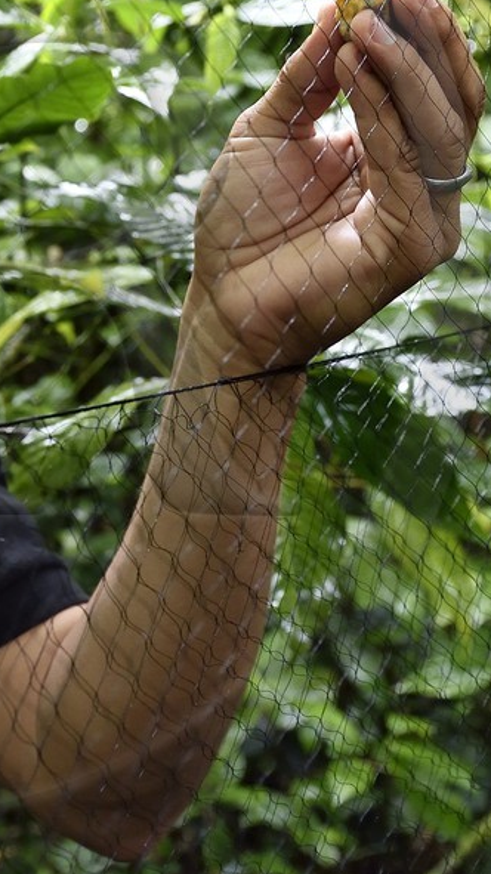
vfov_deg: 30.7
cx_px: -126
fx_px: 1575
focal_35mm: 68
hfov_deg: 16.8
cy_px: 275
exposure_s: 1/125
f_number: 4.5
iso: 1600
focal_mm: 24
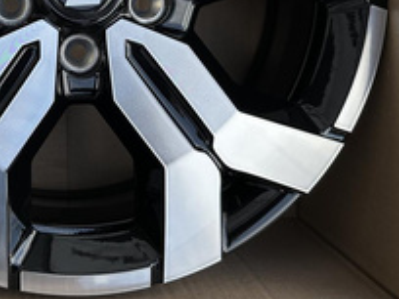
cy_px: -6
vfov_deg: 26.0
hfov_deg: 34.4
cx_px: 49
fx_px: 611
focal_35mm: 53
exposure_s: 1/762
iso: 80
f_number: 1.78
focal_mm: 6.86
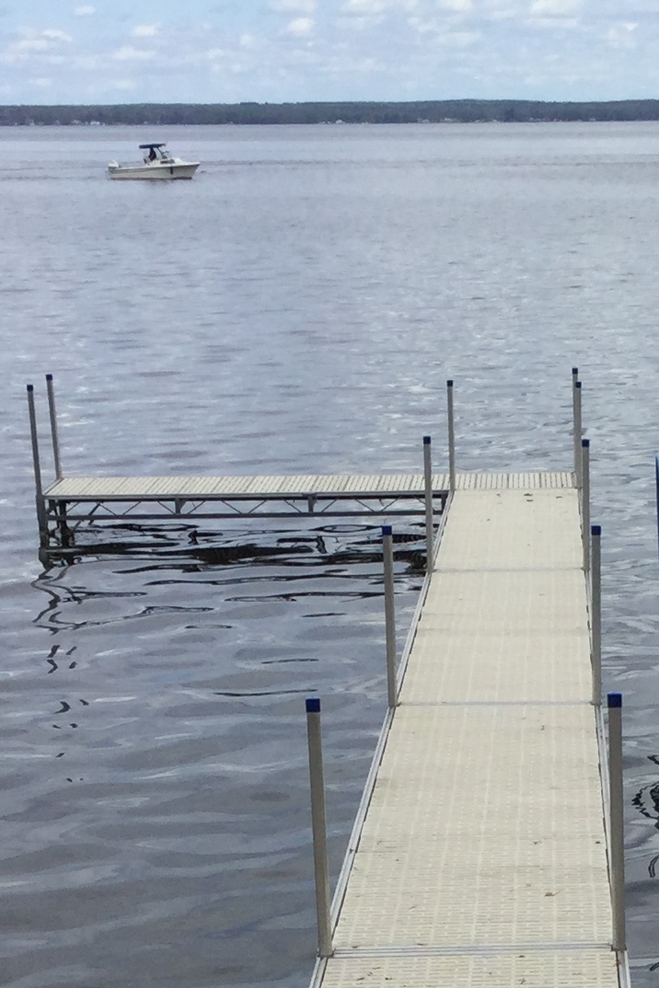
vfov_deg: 19.8
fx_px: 2691
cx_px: 561
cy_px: 1113
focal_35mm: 98
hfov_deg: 13.9
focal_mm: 3.3
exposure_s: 1/1538
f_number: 2.4
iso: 25
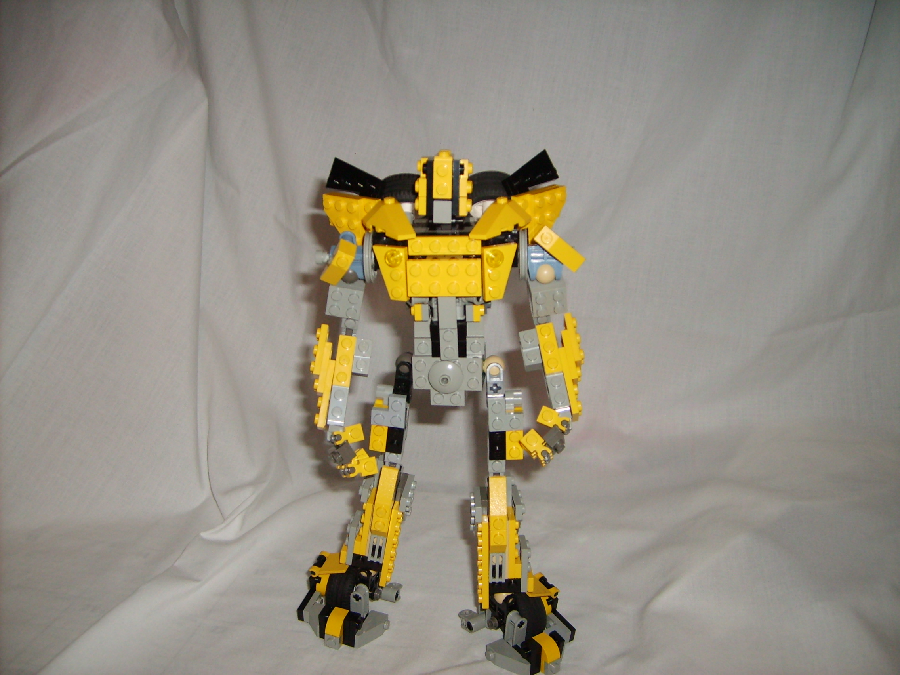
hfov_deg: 52.6
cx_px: 450
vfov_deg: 40.7
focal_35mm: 35
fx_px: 910
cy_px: 338
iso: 100
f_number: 2.8
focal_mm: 5.8
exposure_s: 1/45
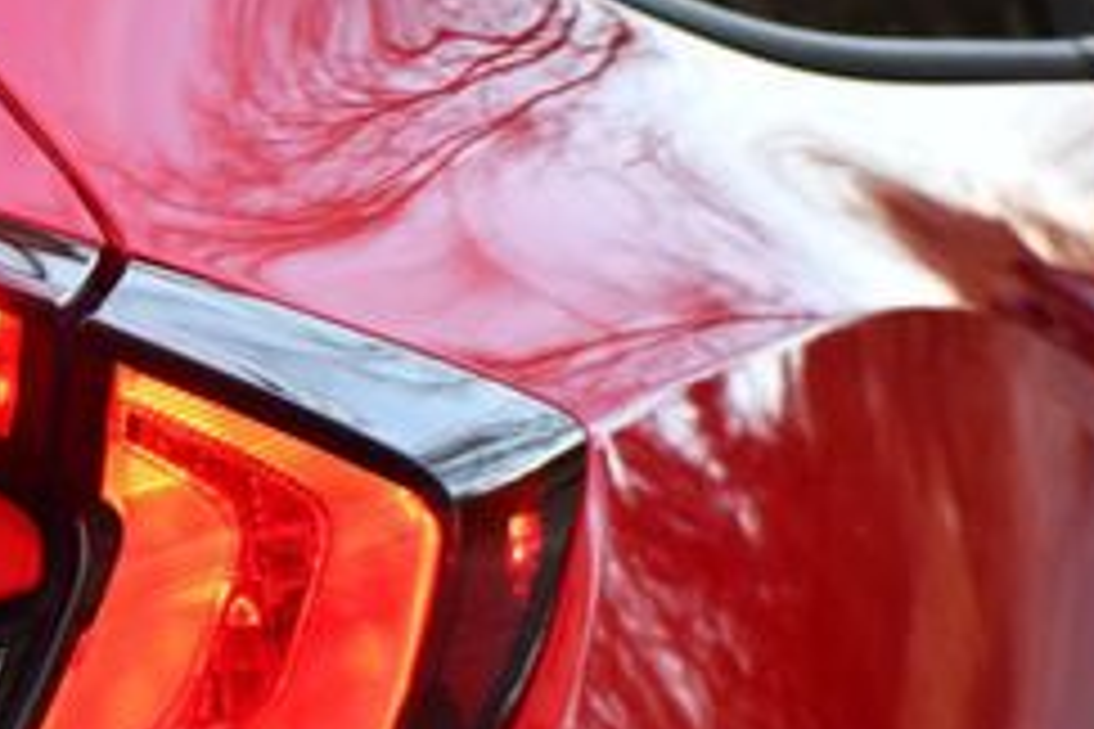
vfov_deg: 3.3
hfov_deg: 5.0
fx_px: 12550
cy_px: 621
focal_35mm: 413
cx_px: -279
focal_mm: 105
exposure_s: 1/160
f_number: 4.8
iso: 800
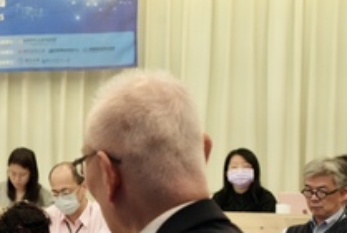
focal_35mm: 148
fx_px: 1429
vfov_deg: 9.3
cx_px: 27
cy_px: 222
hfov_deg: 13.7
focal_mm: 62
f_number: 6.3
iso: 5000
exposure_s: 1/160
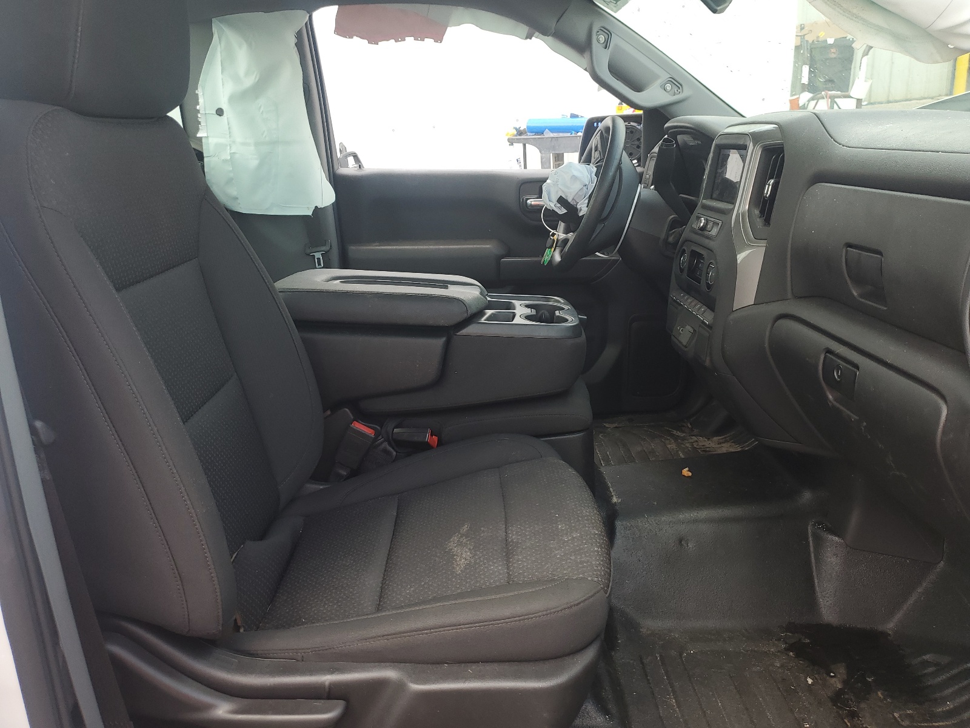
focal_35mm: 26
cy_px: 364
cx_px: 485
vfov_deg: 53.1
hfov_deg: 67.3
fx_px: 729
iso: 50
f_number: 1.5
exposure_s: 1/143
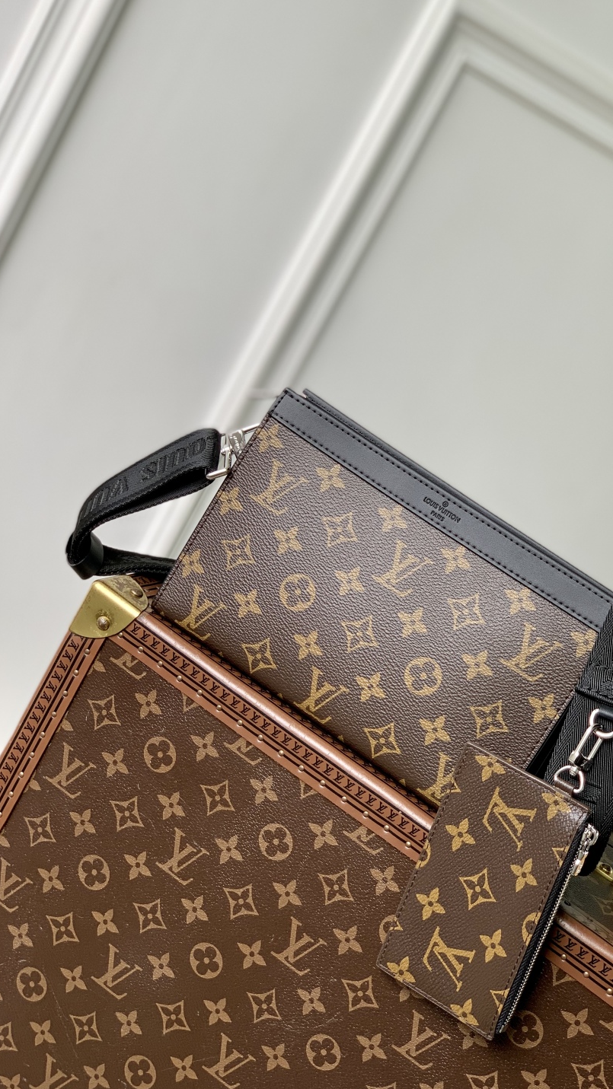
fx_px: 1647
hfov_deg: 21.0
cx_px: 403
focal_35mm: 57
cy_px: 543
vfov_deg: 36.6
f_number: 2.4
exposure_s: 1/122
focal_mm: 6
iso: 20
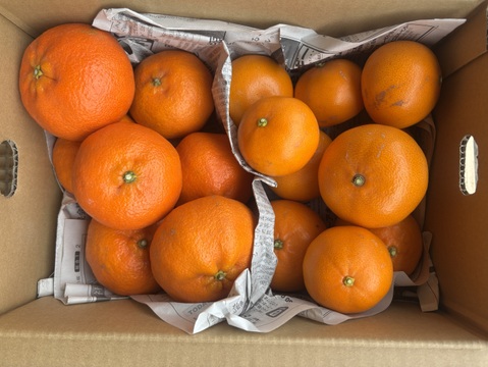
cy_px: 184
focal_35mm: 26
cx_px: 244
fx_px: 367
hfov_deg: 67.3
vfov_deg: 53.1
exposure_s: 1/287
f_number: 1.6
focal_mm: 5.96
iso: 50
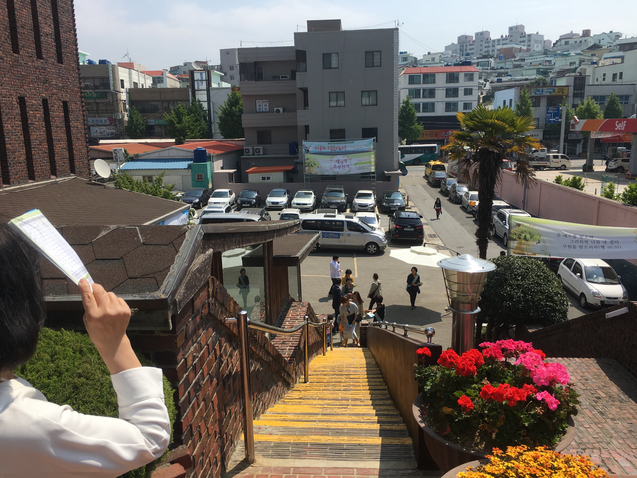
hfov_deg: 61.7
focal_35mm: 29
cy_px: 239
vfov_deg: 48.2
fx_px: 534
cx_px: 318
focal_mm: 4.15
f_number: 2.2
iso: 25
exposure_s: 1/1972
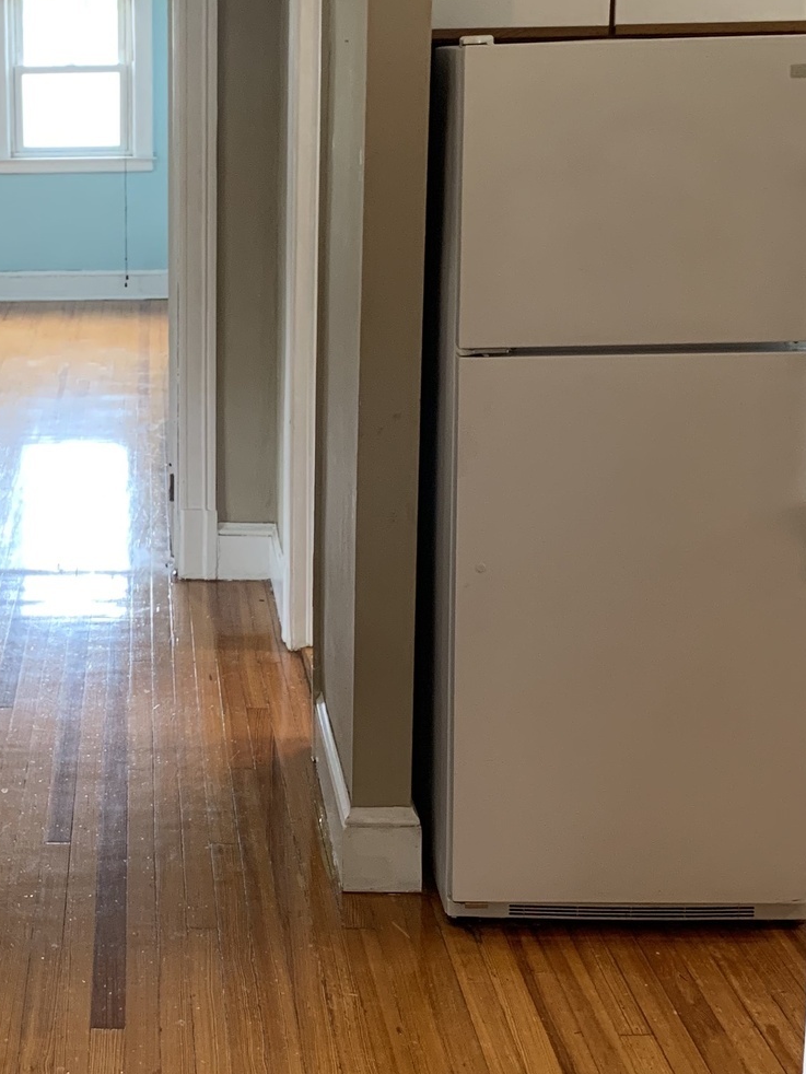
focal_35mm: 61
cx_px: 56
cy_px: 469
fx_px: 1893
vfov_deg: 31.6
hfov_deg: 23.3
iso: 160
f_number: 1.8
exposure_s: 1/60
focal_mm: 4.25
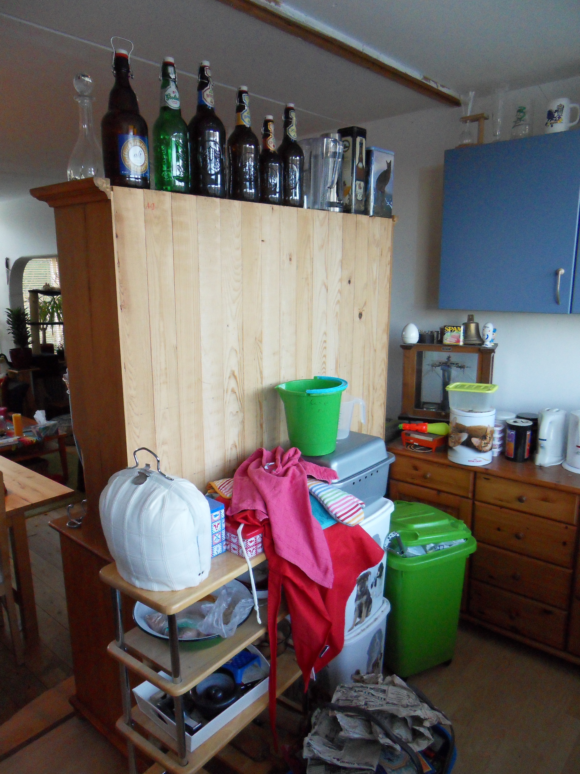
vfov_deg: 71.6
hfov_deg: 56.8
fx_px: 536
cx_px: 290
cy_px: 387
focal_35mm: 24
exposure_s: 1/30
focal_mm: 4.2
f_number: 3.3
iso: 400
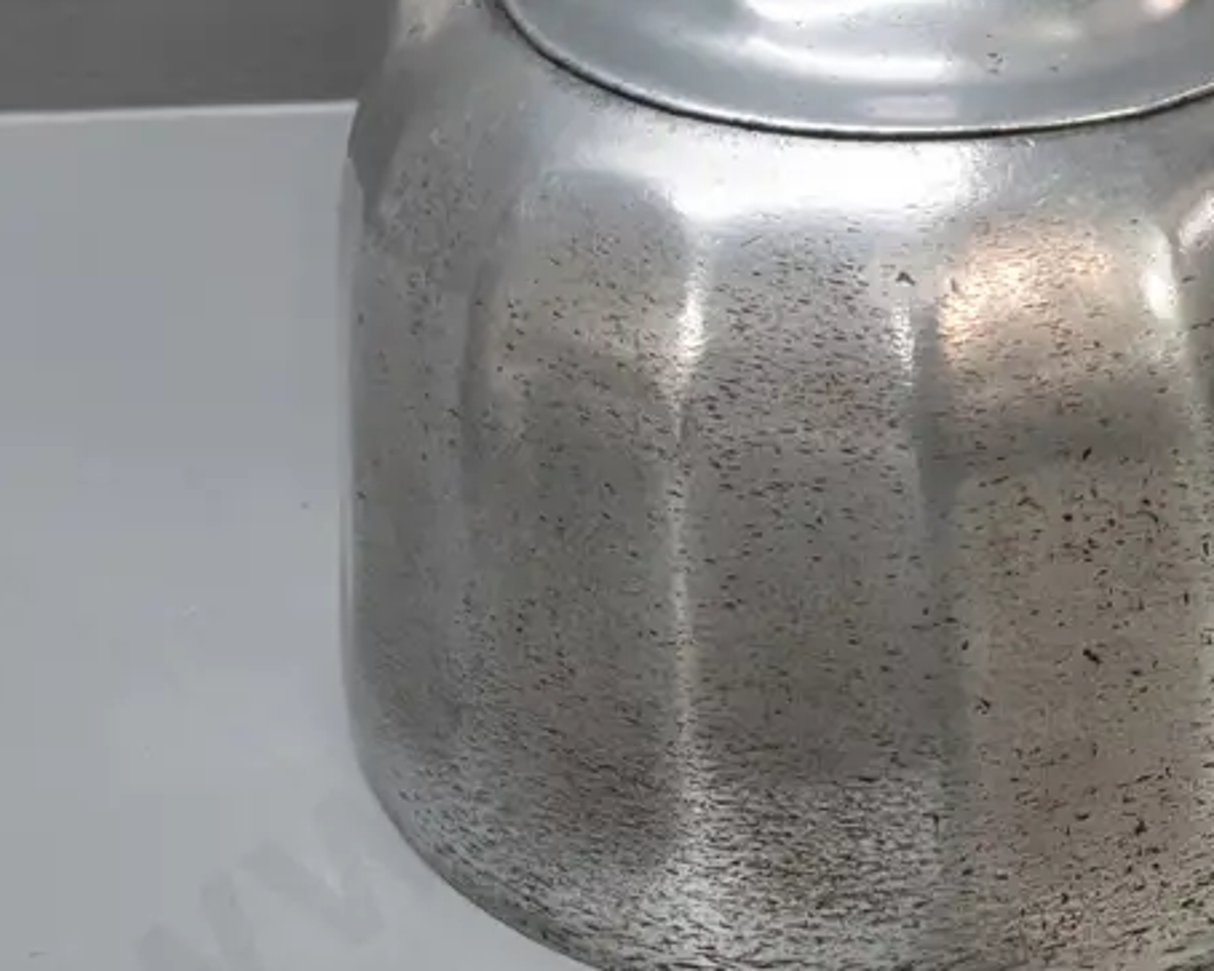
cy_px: 233
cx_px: 1190
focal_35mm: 110
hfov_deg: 17.1
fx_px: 3951
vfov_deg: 13.9
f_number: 5.6
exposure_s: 1/160
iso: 3200
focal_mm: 25
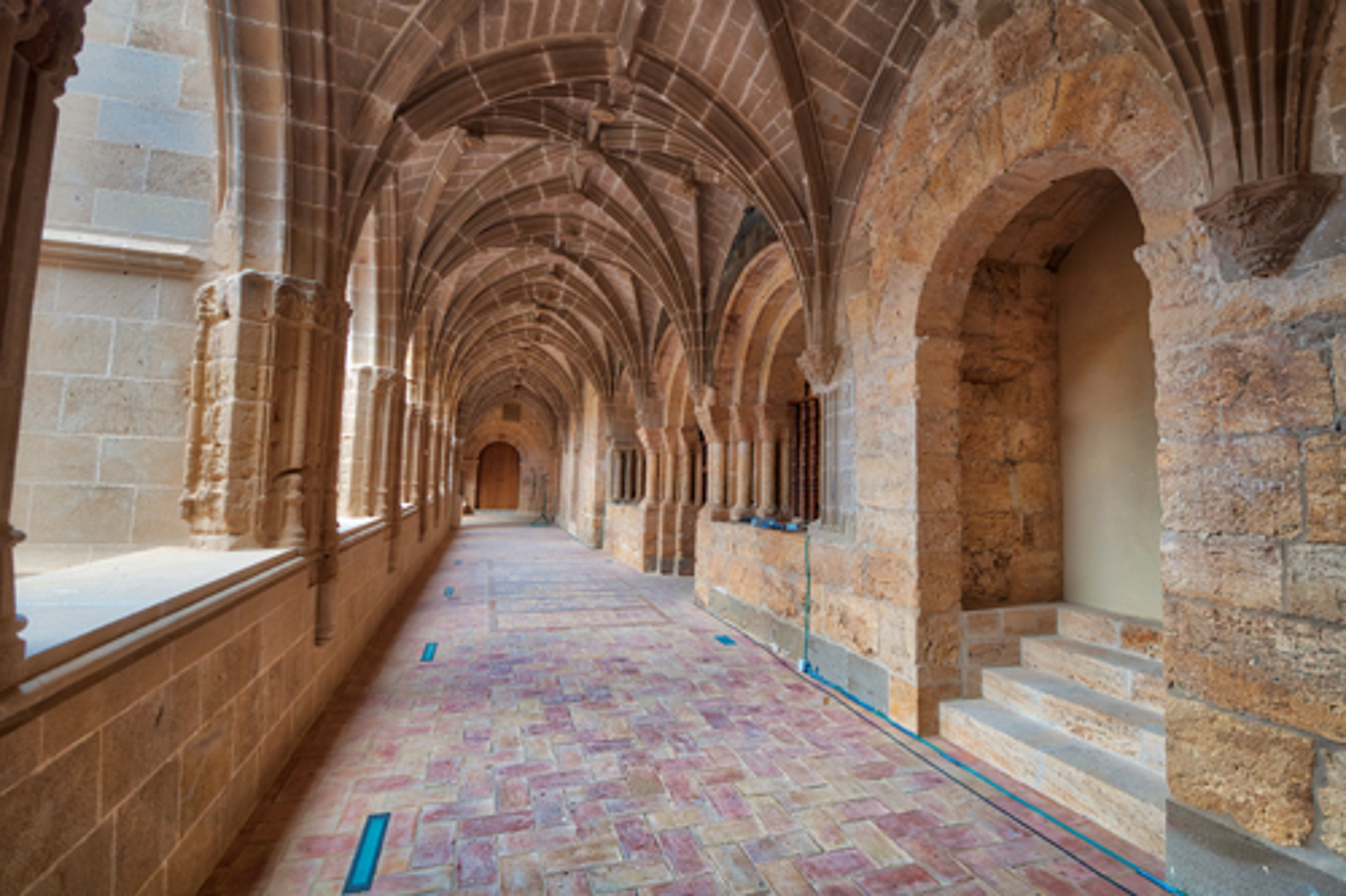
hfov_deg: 100.4
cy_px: 448
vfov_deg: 77.3
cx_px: 673
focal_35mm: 15
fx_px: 561
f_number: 7.1
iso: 560
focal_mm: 10
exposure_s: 1/40
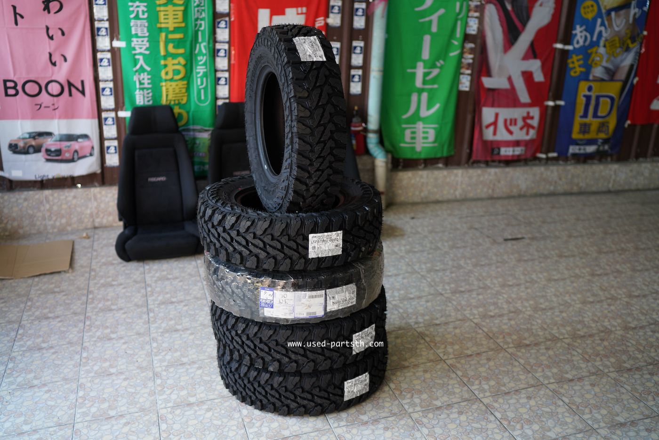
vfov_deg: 37.9
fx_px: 641
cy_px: 220
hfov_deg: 54.4
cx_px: 330
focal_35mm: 35
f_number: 2
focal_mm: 35
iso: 125
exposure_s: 1/40
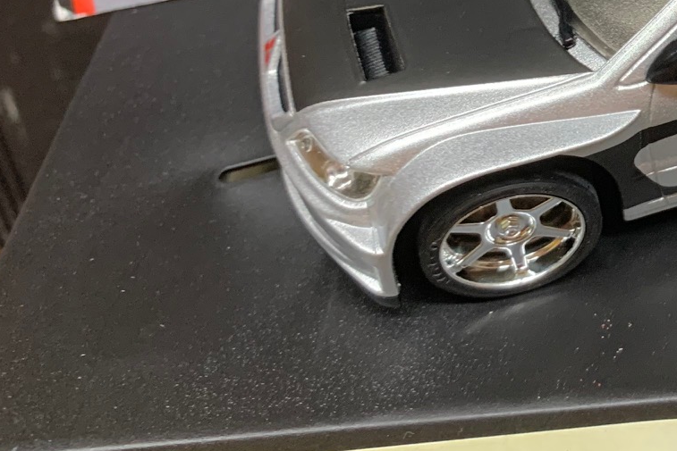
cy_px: -100
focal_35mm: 72
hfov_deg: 25.2
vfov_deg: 17.9
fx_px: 1354
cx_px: 821
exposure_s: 1/50
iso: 125
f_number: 1.8
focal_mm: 4.25
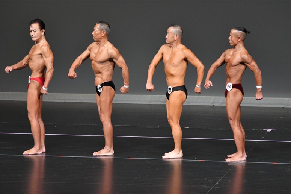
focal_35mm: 285
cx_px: 146
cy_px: 97
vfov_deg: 4.8
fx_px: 2303
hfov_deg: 7.2
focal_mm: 190
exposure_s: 1/400
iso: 4000
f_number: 5.6
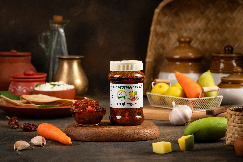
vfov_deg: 15.2
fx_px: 608
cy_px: 81
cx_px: 122
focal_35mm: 90
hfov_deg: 22.6
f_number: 9
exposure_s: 1/160
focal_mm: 90
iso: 200
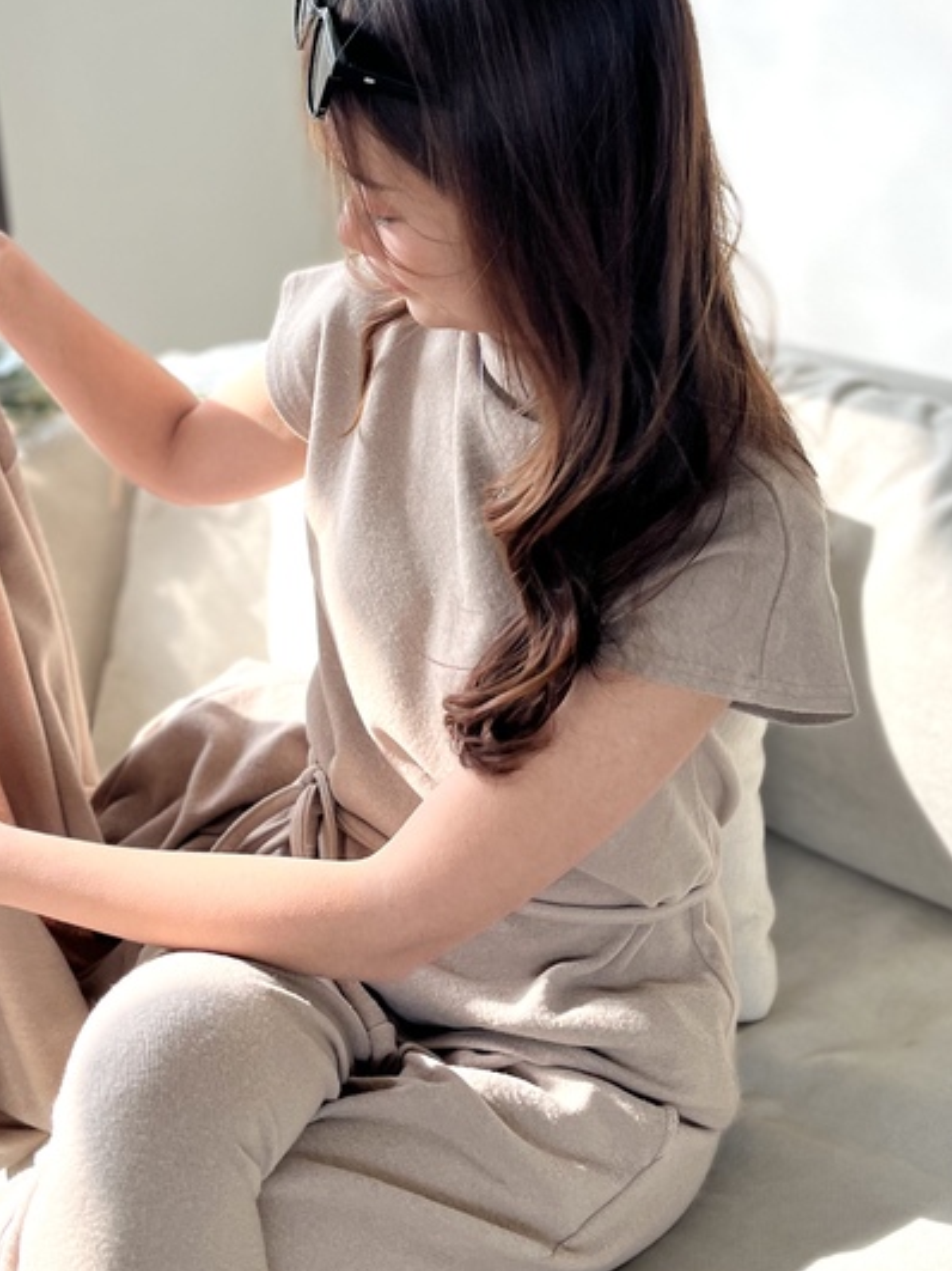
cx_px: 462
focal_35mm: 49
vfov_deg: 38.7
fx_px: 1798
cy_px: 484
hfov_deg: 29.7
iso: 40
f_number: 1.6
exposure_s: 1/193
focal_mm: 5.1
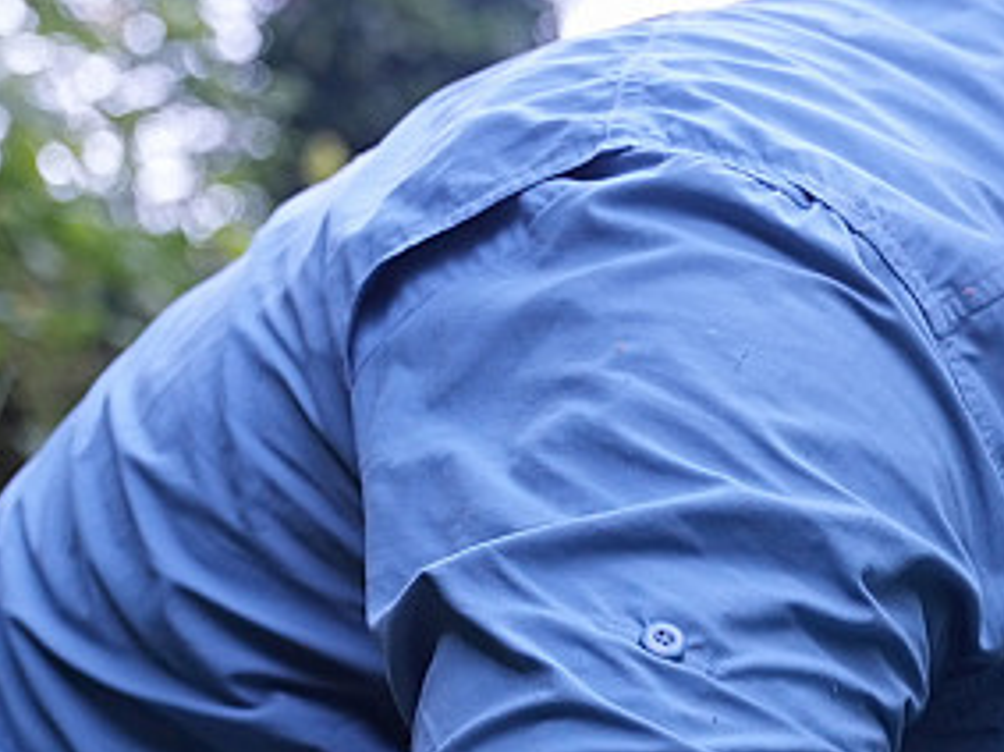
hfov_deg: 13.6
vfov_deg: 10.3
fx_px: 4035
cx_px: 1345
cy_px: 1172
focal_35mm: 139
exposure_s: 1/125
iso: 500
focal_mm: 35.3
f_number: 3.2
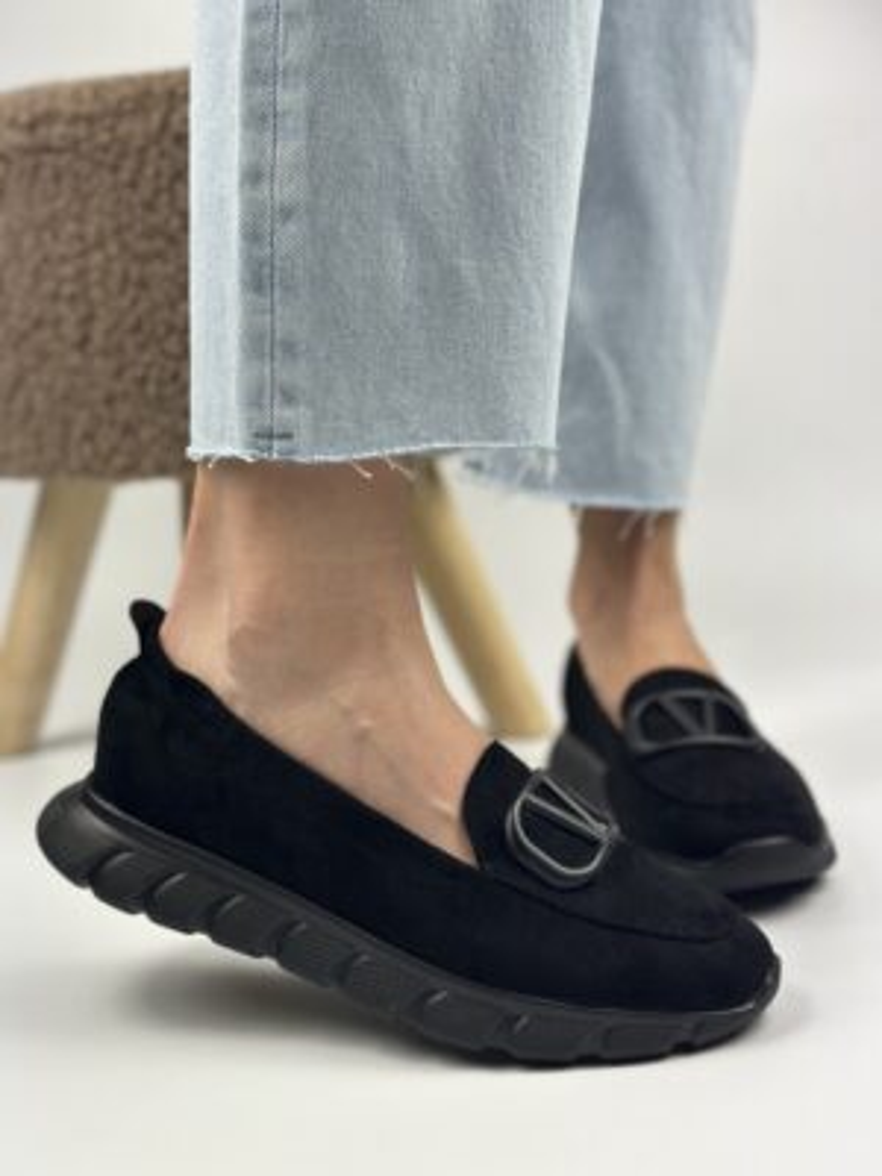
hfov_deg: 30.3
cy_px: 588
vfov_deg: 39.7
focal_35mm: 48
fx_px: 1631
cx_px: 441
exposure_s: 1/1030
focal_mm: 6.86
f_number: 1.78
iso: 80
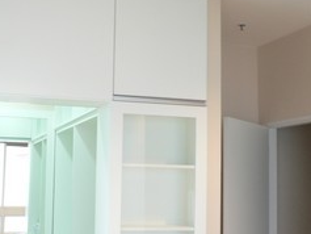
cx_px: 104
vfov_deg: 24.8
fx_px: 530
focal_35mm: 59
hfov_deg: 32.4
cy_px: 128
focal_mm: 5.8
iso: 100
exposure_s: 1/10
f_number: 2.8
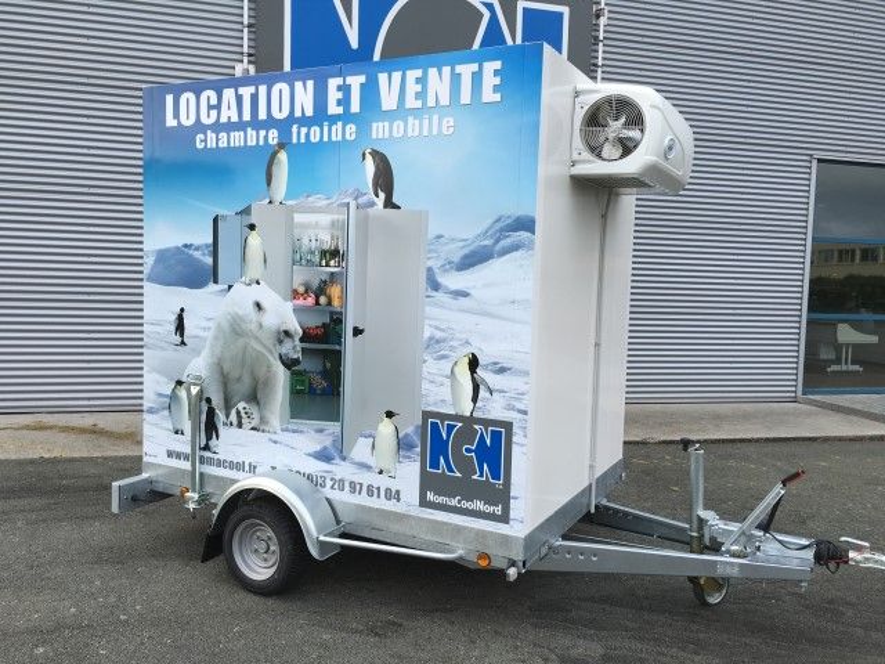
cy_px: 332
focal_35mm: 29
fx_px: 741
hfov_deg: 61.7
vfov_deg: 48.2
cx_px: 442
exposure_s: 1/107
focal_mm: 4.15
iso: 25
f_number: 2.2
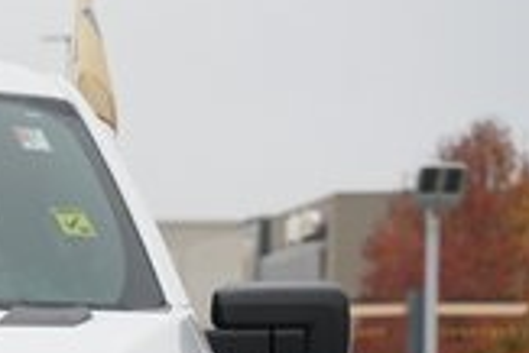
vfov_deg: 4.6
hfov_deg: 6.8
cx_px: -282
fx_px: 4383
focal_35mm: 298
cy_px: 575
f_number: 5.6
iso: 100
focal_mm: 76
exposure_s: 1/100
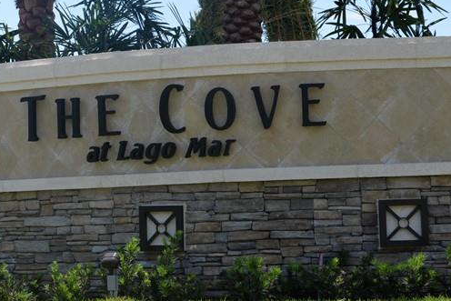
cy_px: 106
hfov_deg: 15.8
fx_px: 1591
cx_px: -22
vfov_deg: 10.8
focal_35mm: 127
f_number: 8
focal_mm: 58
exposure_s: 1/250
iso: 140
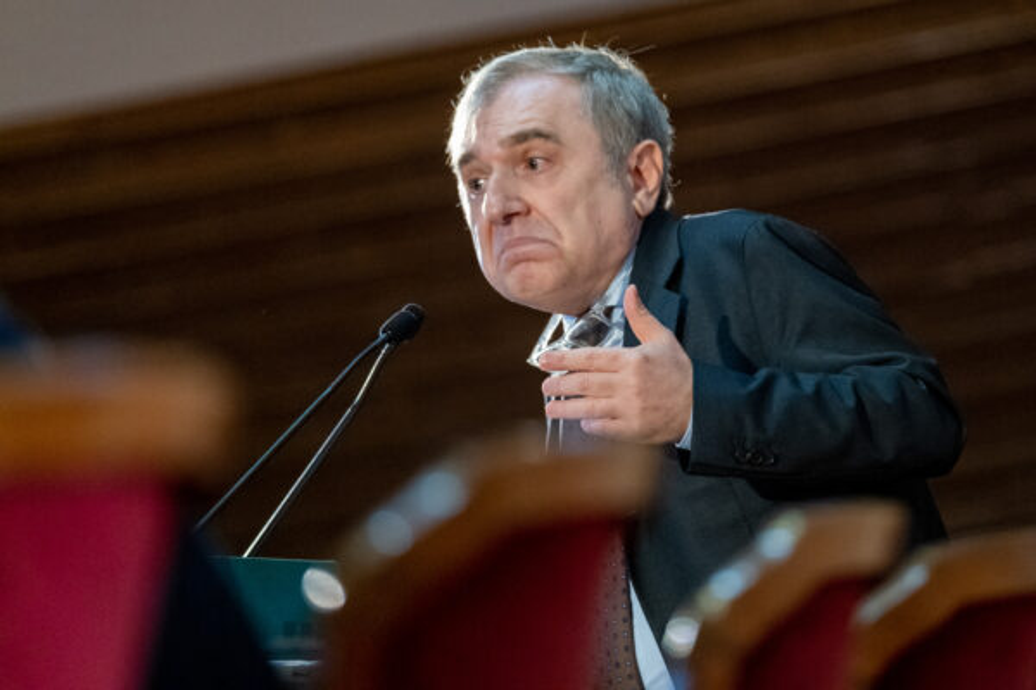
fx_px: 6043
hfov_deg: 9.8
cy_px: 345
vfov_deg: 6.5
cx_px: 518
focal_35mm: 210
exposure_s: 1/200
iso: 5000
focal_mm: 140
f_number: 2.8
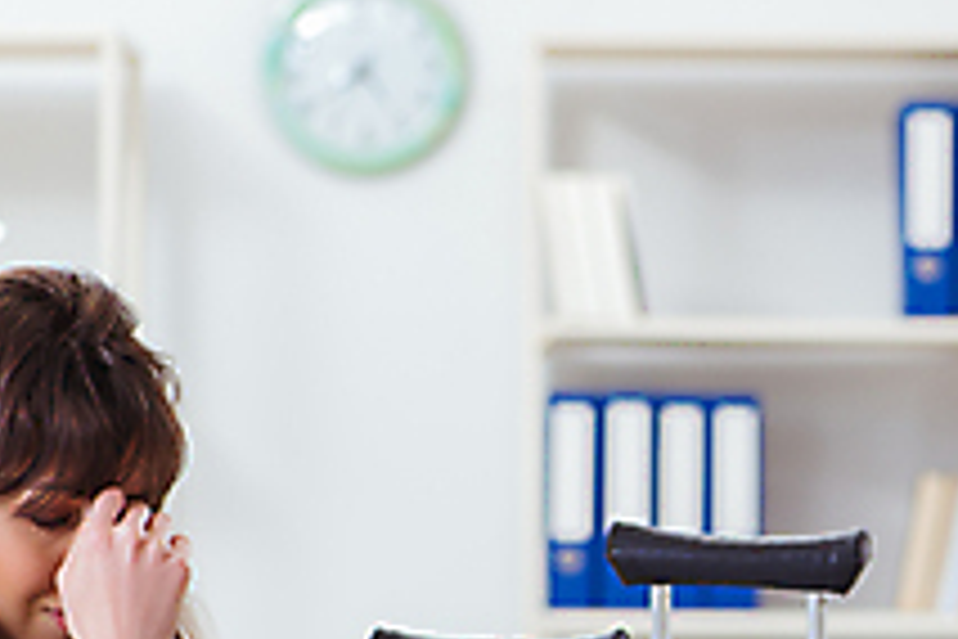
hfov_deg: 7.0
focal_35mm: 295
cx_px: 830
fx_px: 7850
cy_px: 648
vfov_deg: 4.7
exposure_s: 1/100
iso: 200
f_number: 5
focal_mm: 105
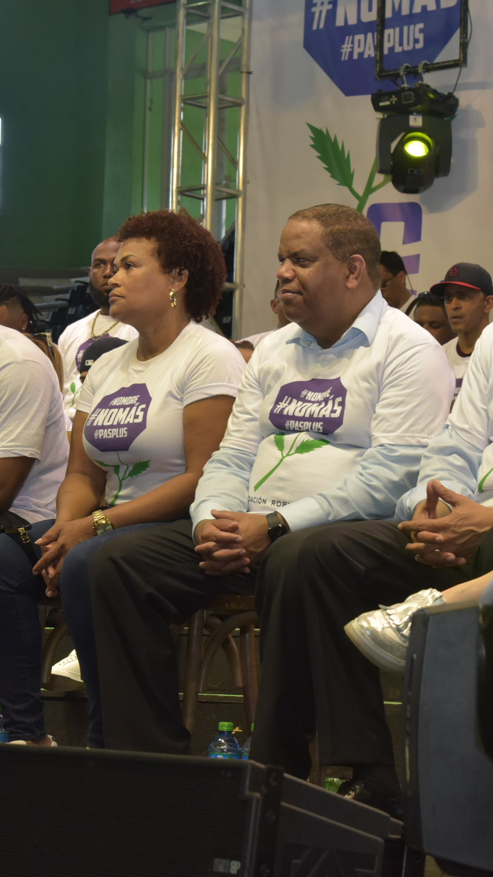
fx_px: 2230
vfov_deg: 22.2
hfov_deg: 12.6
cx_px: 228
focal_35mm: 96
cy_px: 411
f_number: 8
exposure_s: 1/100
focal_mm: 55
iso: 1600
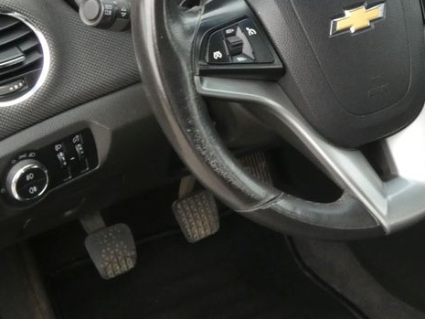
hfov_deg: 24.7
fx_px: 946
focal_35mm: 77
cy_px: 55
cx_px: 369
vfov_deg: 18.9
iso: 400
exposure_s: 1/80
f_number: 5.6
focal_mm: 6.2
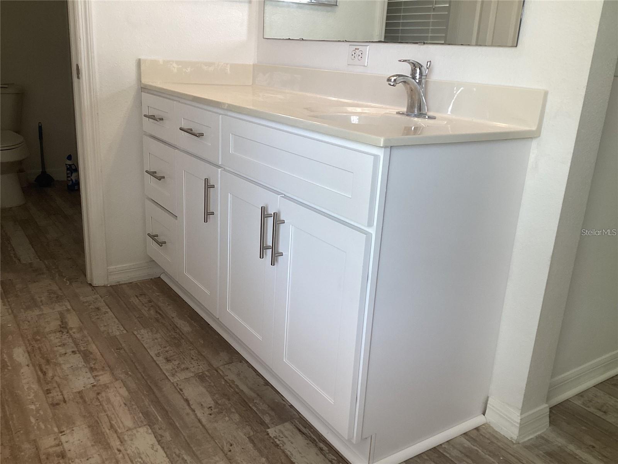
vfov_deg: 45.4
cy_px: 232
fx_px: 553
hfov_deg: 58.4
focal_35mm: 31
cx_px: 309
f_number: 2.4
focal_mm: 3.3
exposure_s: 1/60
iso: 64
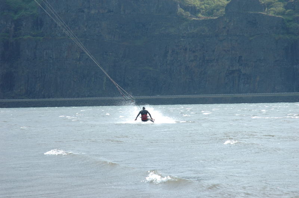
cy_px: 99
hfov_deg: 19.5
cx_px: 150
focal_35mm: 105
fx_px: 871
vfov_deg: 13.0
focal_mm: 70
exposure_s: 1/250
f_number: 11
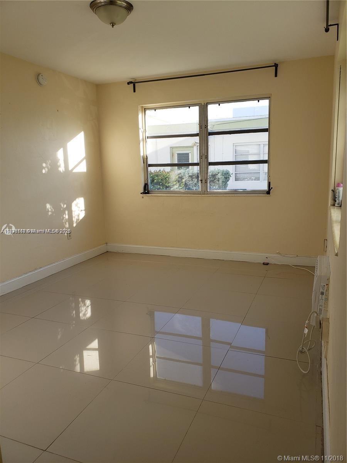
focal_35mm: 26
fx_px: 348
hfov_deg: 53.1
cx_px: 174
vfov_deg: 67.3
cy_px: 232
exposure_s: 1/120
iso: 50
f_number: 2.4
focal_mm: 4.3
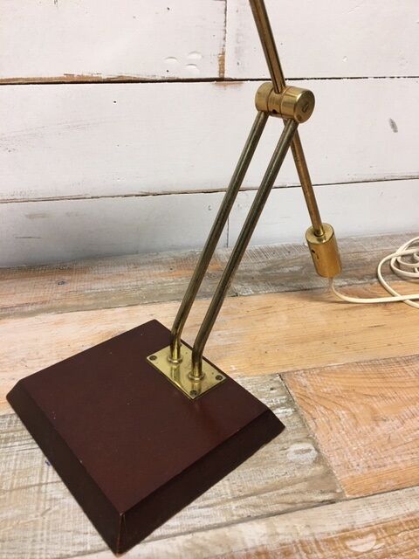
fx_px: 468
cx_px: 210
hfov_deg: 48.2
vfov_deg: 61.7
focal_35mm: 29
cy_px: 280
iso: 50
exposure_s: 1/17
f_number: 2.2
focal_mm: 4.15
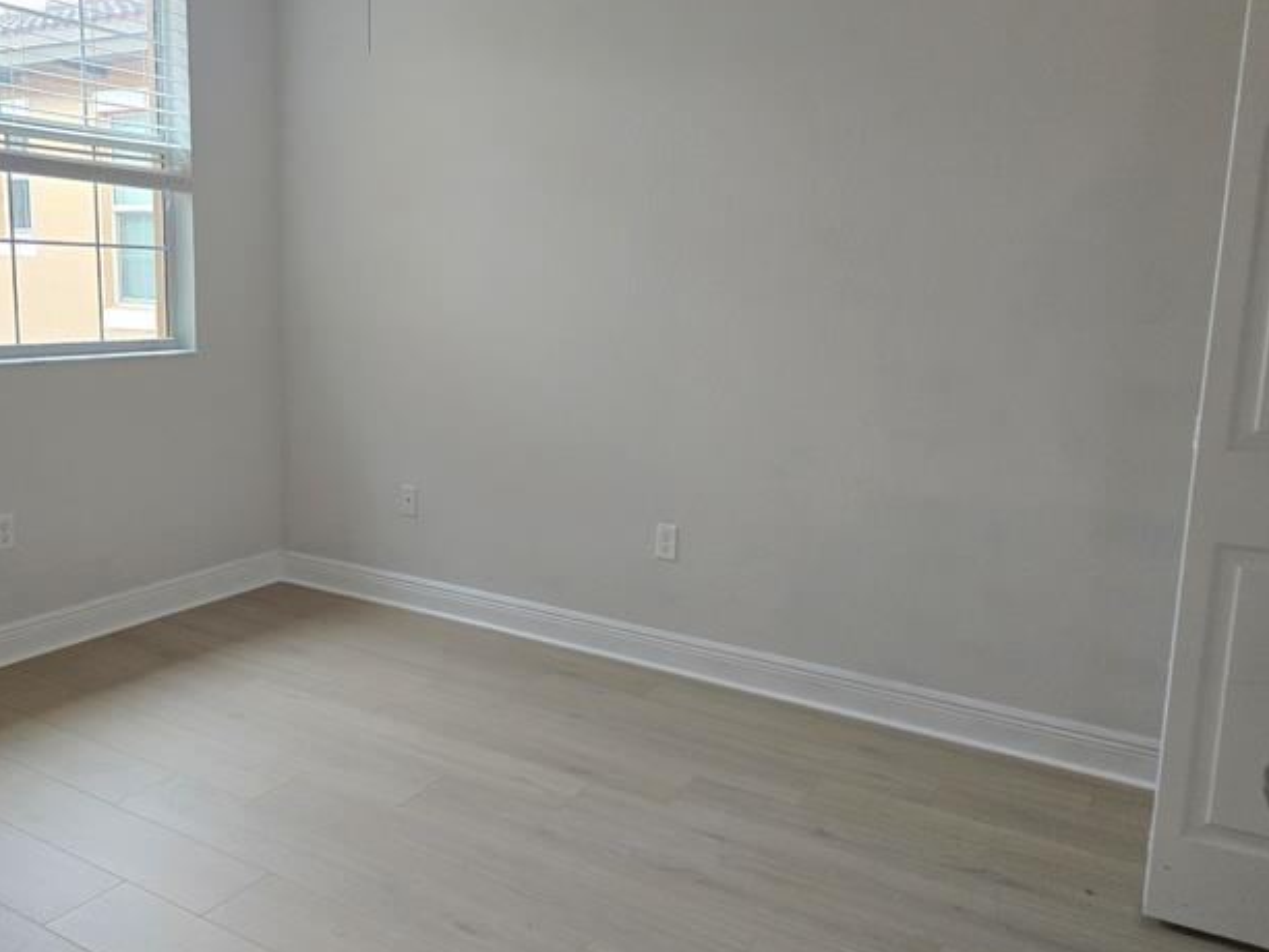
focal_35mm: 30
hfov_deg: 59.2
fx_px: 1100
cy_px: 435
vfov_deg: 46.8
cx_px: 476
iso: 640
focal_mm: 5.4
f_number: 1.8
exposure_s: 1/120
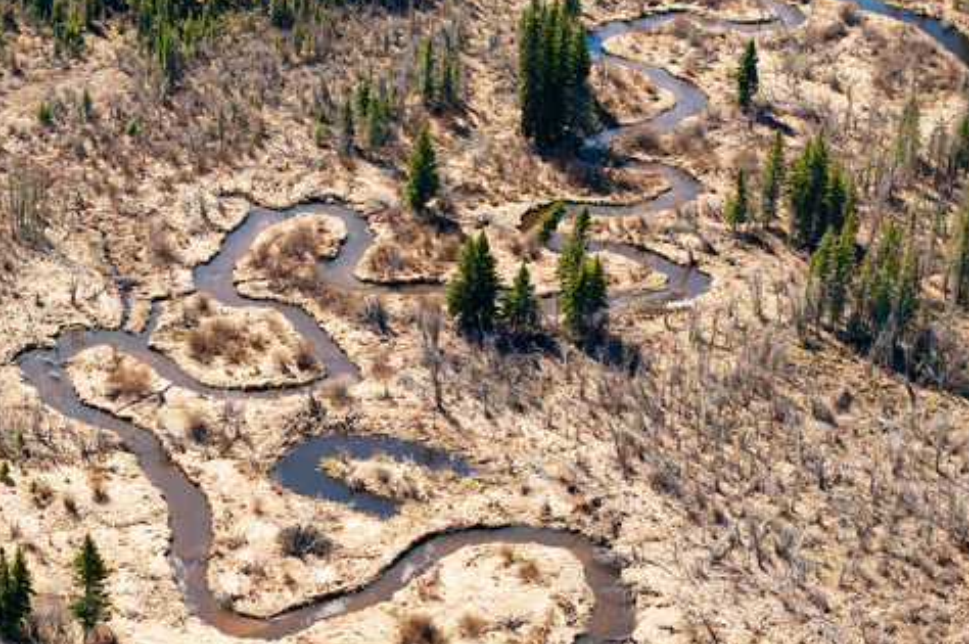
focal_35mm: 107
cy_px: 431
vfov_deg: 12.8
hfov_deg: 19.0
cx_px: 304
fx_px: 2877
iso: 400
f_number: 4.5
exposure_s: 1/1600
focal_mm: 70
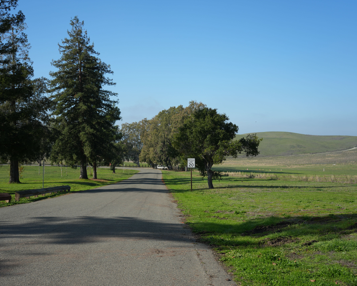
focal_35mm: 42
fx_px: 444
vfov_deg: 35.7
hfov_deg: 43.8
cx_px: 158
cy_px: 143
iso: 100
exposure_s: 1/640
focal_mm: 37
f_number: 5
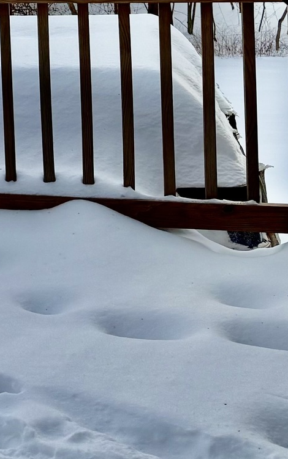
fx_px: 1305
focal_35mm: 104
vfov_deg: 18.8
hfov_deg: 10.6
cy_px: -115
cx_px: -420
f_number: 1.78
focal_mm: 6.76
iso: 80
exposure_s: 1/4167
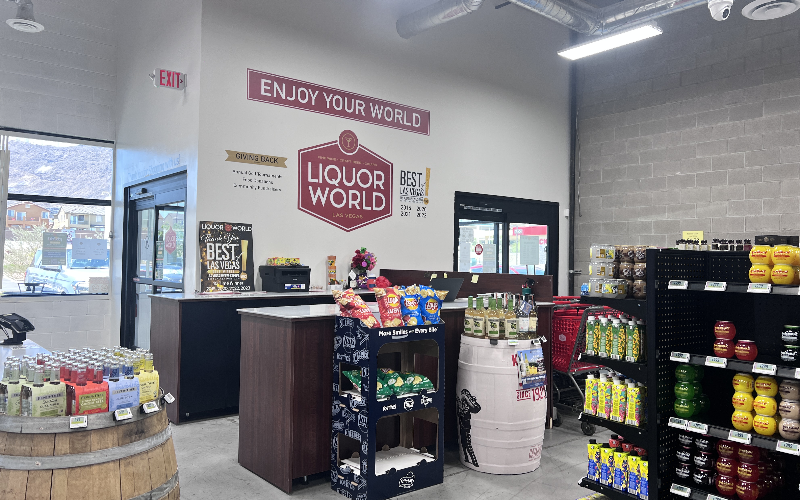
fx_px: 610
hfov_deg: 66.5
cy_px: 239
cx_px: 400
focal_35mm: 28
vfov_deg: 44.5
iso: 40
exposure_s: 1/120
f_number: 1.5
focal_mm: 5.7
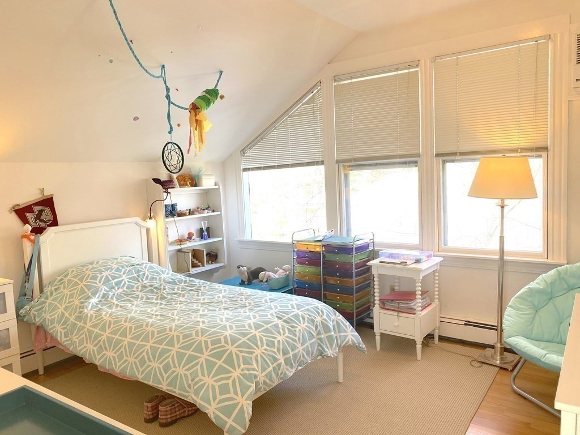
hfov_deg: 67.3
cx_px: 290
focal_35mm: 26
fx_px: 436
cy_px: 218
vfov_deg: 53.1
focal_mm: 4.25
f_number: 1.8
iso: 50
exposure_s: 1/120
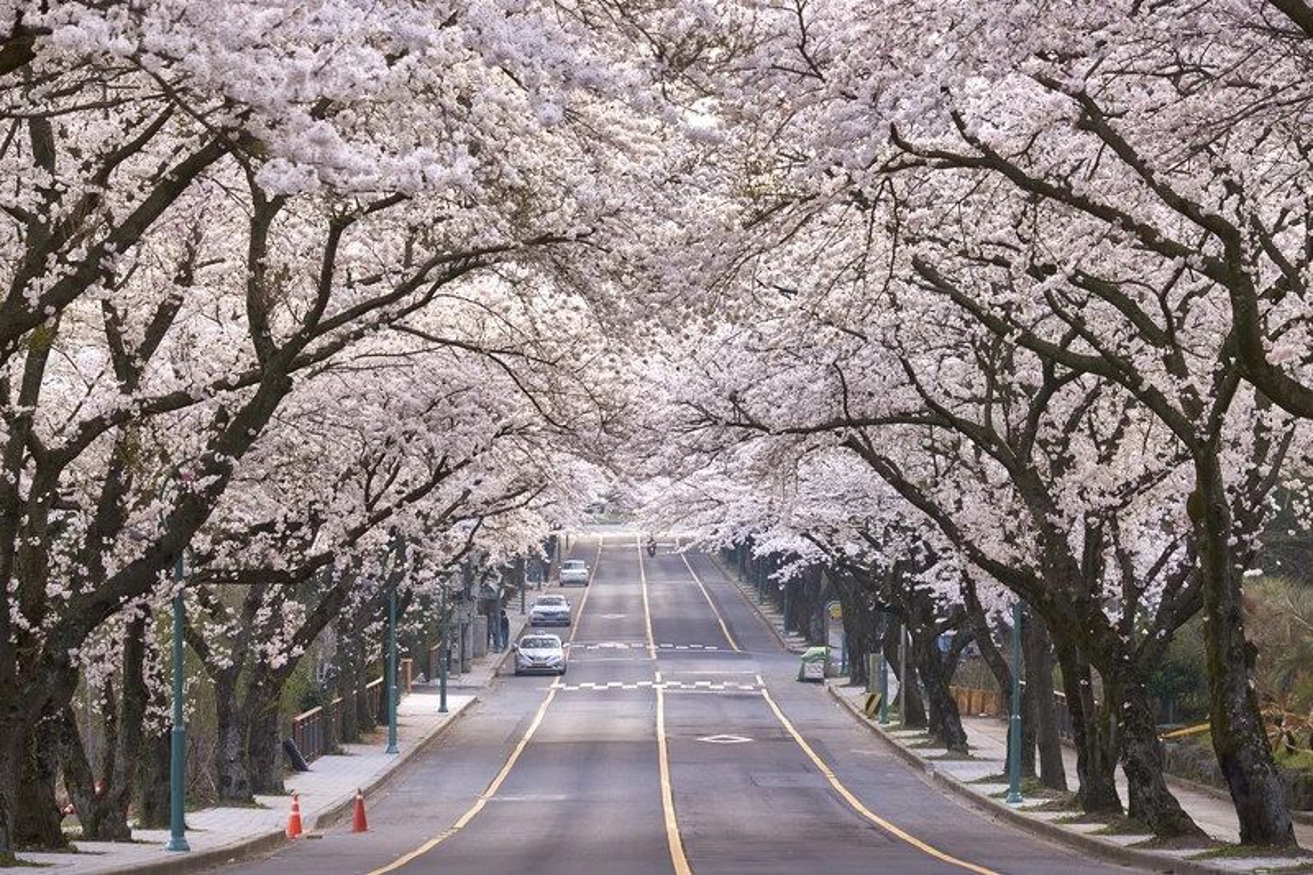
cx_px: 656
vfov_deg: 9.1
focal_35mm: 150
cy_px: 438
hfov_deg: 13.7
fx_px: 5469
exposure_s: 1/60
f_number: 7.1
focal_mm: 150
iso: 200
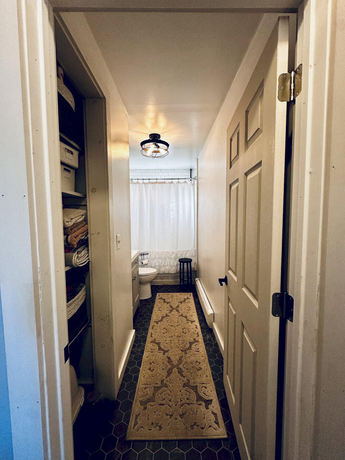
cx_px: 172
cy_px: 230
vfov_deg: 102.1
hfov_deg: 85.7
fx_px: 186
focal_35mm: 14
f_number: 2.2
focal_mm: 2.22
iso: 200
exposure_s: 1/120
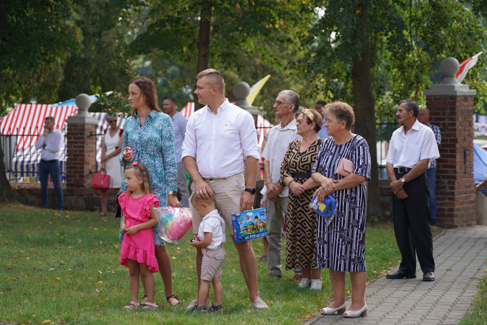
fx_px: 1420
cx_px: 244
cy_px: 162
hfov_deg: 19.5
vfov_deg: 13.0
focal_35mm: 105
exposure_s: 1/160
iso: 100
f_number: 4
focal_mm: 105
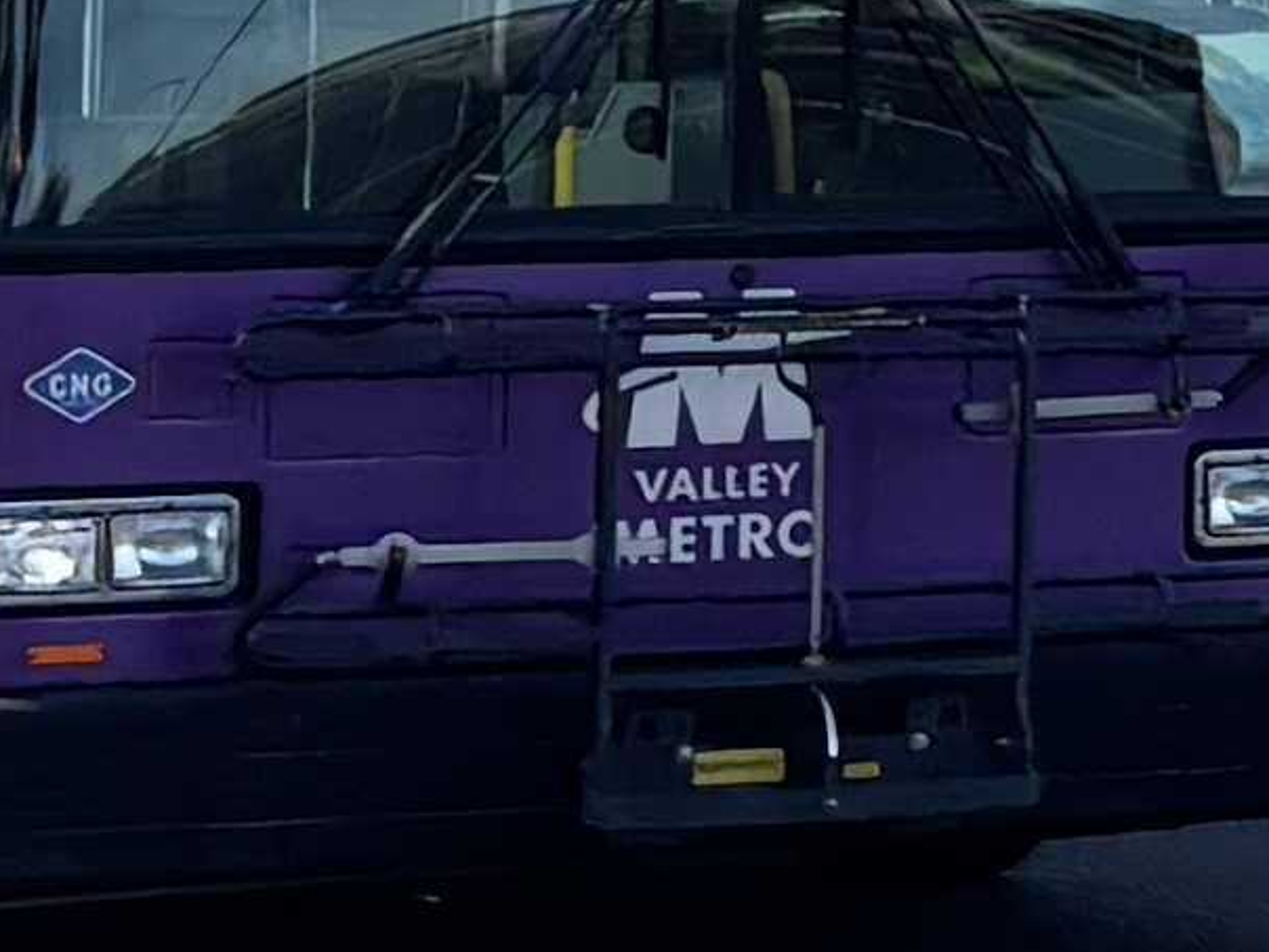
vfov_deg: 16.4
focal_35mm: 88
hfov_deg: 21.5
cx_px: 9
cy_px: -13
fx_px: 3226
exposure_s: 1/935
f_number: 1.6
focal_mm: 5.96
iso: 50
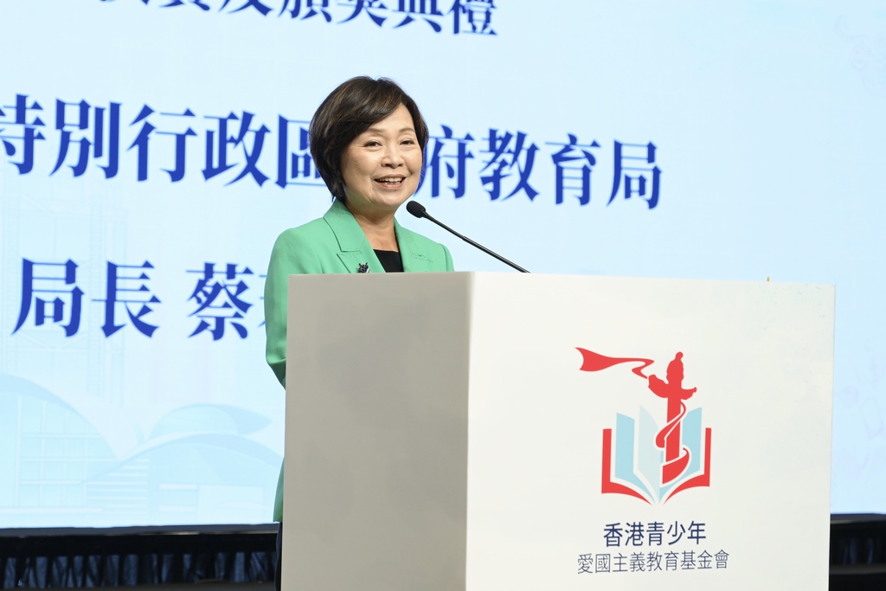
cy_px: 296
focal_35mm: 65
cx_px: 443
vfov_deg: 20.9
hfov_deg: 31.0
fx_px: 1600
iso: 800
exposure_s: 1/160
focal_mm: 65
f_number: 5
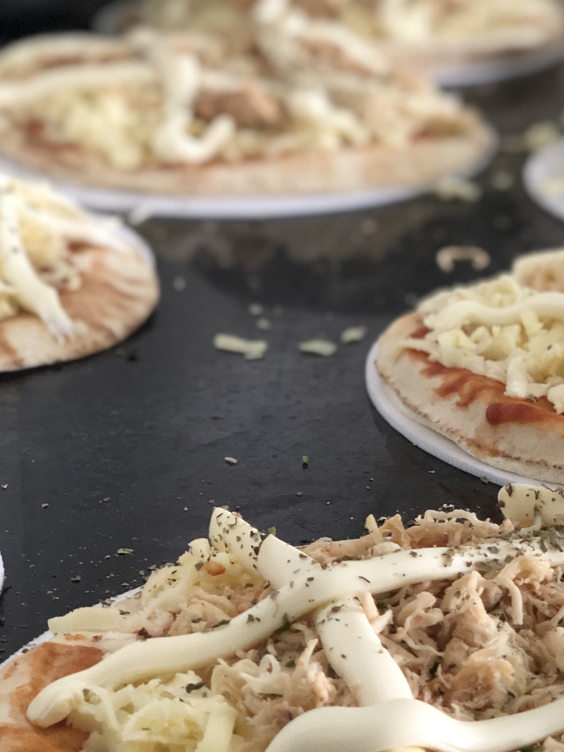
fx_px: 2368
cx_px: 545
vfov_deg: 18.0
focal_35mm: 109
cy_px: 322
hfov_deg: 13.4
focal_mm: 6
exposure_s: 1/30
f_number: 2.4
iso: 100
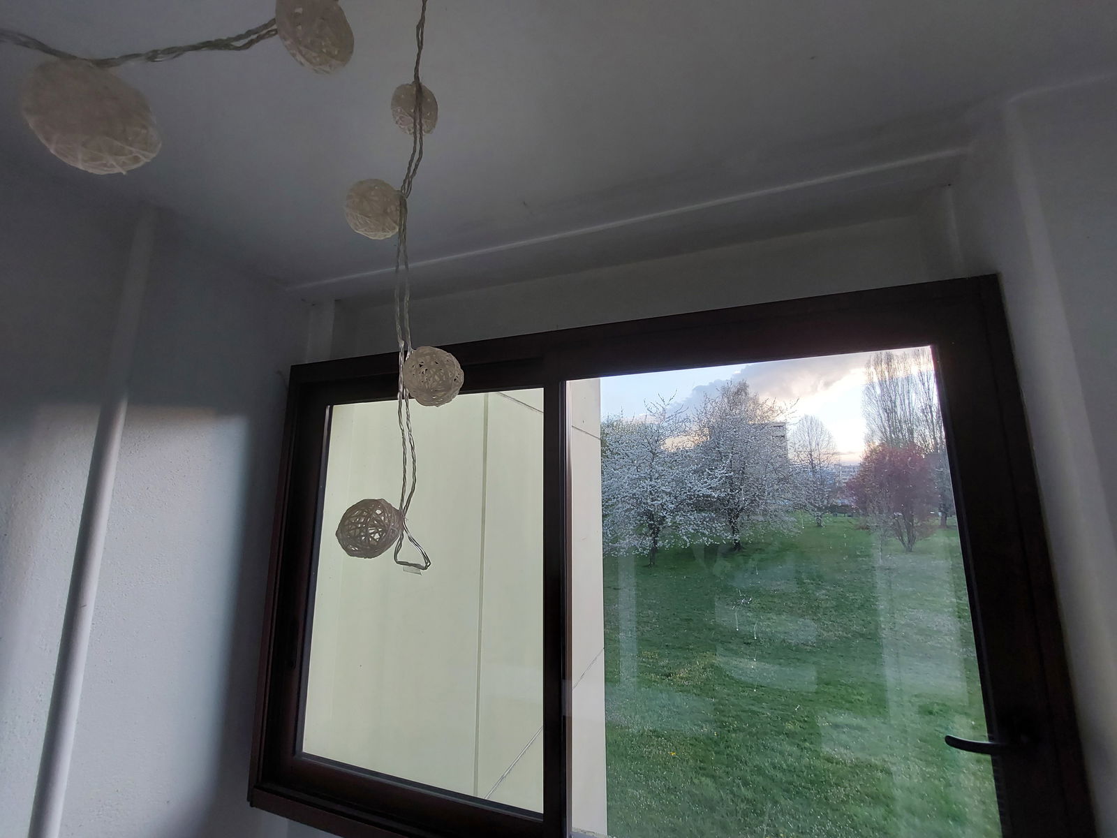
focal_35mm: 13
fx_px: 419
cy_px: 419
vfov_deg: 89.9
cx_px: 558
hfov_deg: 106.2
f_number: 2.2
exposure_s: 1/100
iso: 64
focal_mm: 1.74
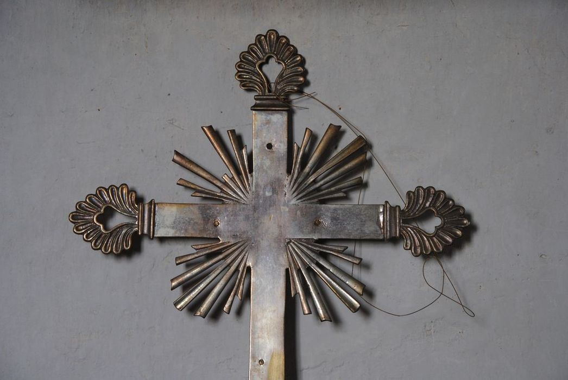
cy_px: 190
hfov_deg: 17.0
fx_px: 1895
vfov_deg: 11.5
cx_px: 284
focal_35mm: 120
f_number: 7.1
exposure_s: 1/20
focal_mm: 80
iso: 400
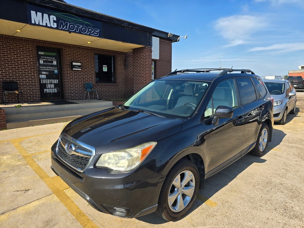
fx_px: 202
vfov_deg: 58.9
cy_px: 114
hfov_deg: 73.9
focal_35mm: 23
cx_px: 152
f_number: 1.7
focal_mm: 6.3
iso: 12
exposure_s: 1/528
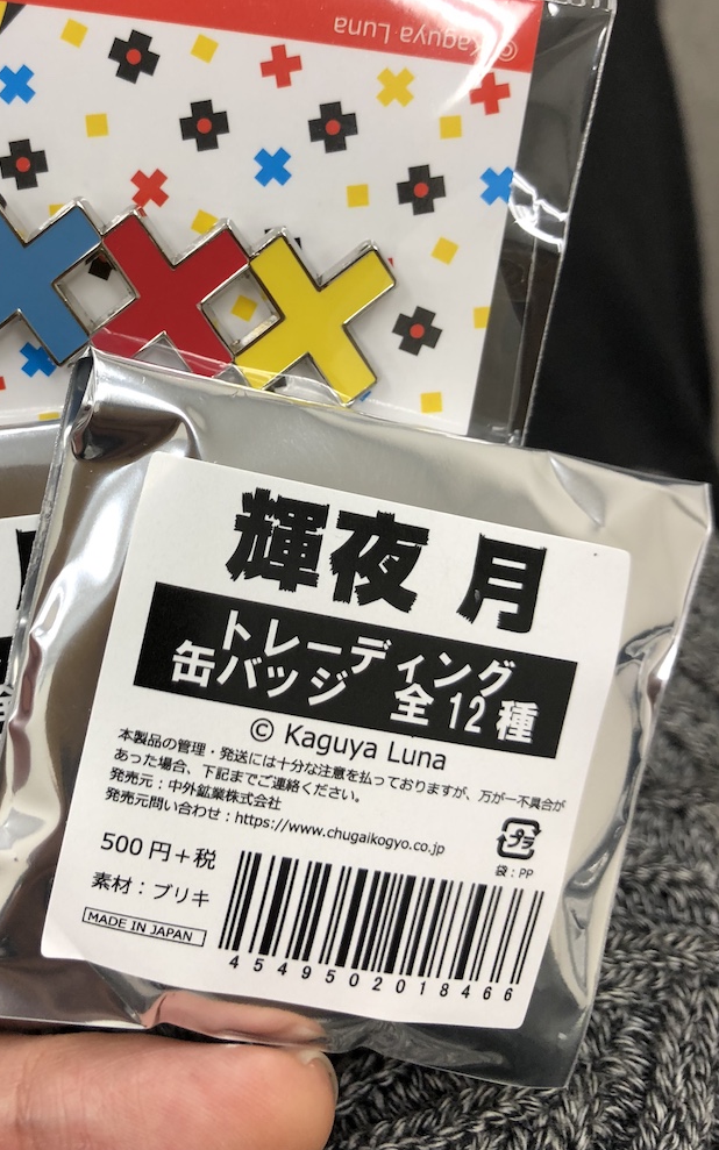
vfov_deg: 53.6
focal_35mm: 36
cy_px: 453
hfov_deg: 34.7
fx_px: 1129
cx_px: 198
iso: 25
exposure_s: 1/33
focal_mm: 3.99
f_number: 1.8
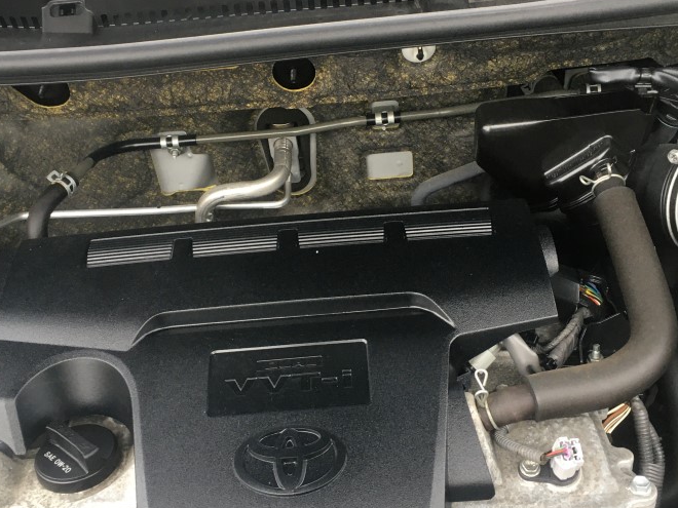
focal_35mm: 45
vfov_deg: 32.2
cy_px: 239
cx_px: 333
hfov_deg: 42.1
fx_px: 881
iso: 40
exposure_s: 1/30
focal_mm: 4.15
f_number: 2.2
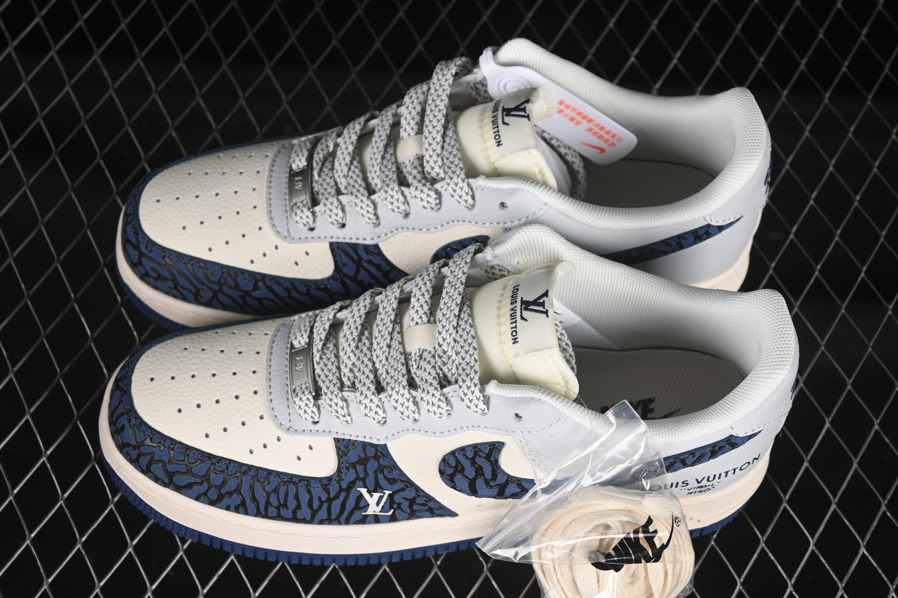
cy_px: 299
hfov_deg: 27.0
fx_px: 1871
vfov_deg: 18.2
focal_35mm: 75
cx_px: 449
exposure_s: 1/80
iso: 160
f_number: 7.1
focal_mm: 50
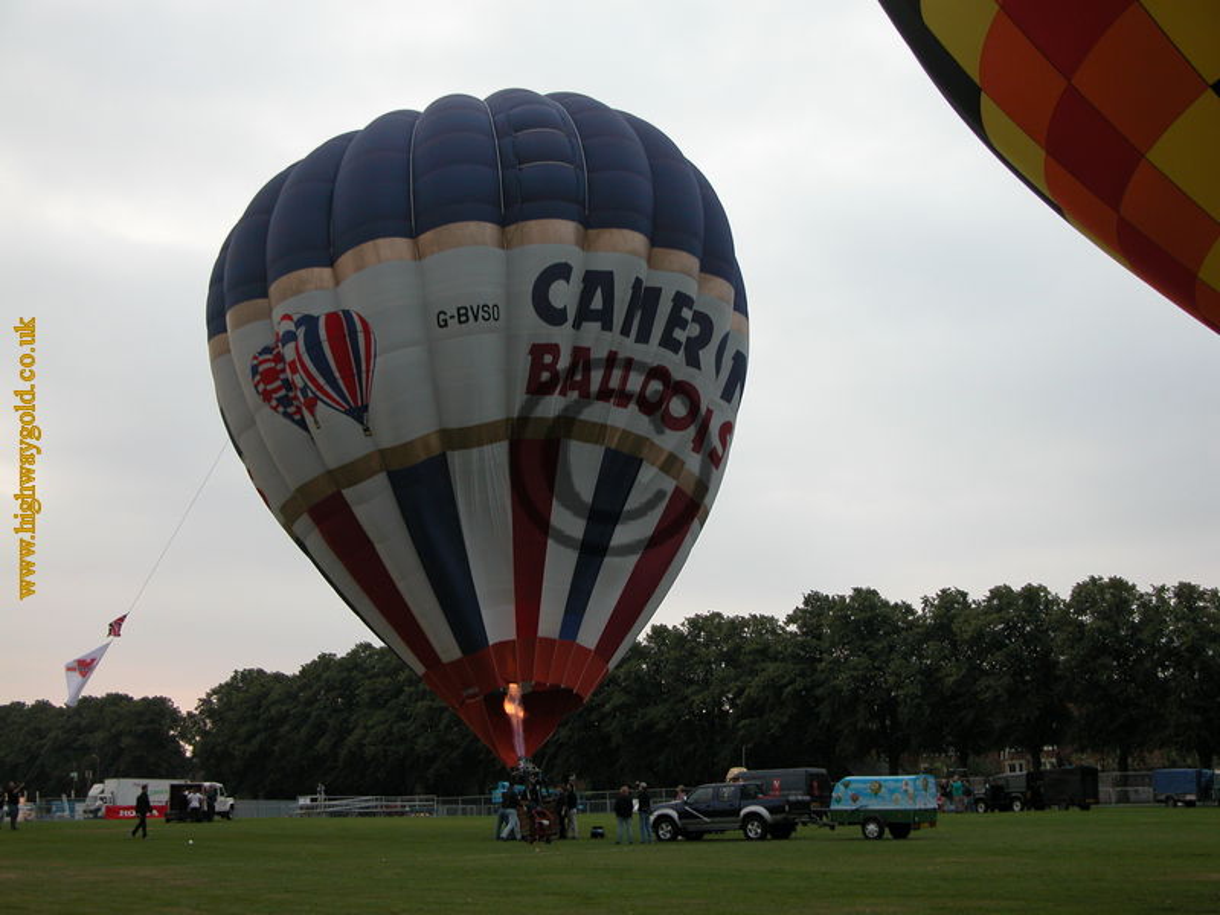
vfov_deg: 27.5
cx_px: 610
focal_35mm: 53
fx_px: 1868
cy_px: 458
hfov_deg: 36.2
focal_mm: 13.7
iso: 100
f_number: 3.1
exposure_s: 1/73.8
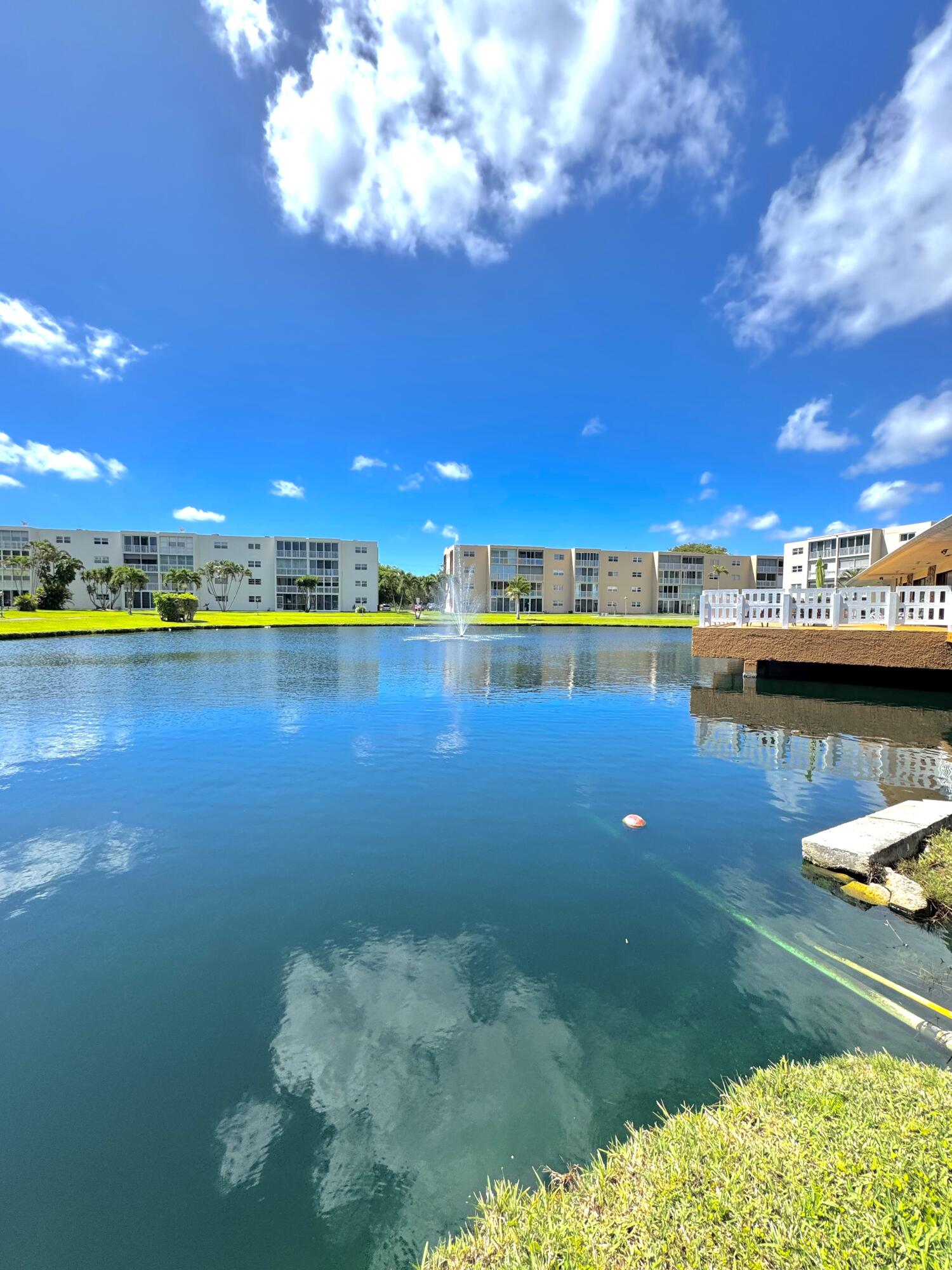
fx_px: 513
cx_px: 476
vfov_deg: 102.1
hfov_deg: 85.7
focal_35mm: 14
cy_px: 635
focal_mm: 2.22
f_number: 2.2
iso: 50
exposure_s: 1/1789
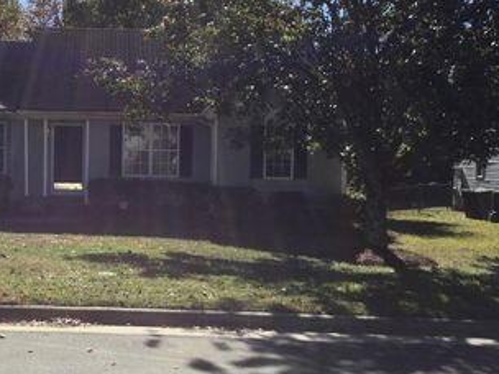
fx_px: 735
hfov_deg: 36.3
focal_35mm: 51
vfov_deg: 28.6
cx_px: 107
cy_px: 173
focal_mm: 3.3
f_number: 2.4
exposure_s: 1/1381
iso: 25
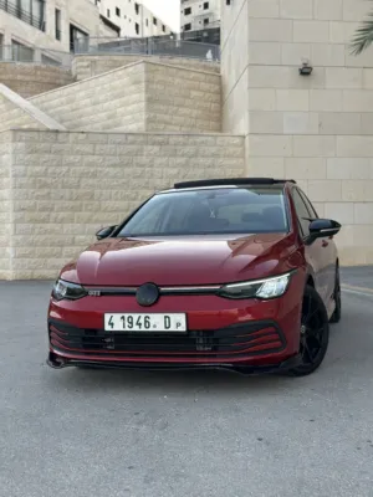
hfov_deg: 30.3
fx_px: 690
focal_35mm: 48
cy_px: 248
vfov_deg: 39.7
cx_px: 186
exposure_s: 1/389
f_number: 1.78
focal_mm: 6.86
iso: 80
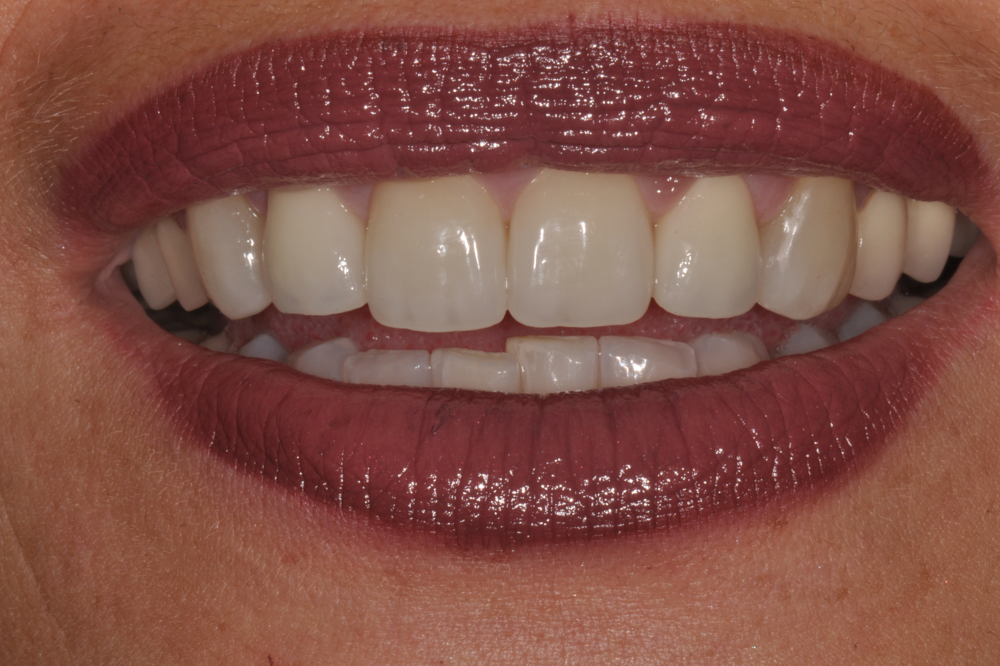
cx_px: 499
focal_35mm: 159
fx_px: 4403
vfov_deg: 8.7
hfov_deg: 13.0
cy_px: 333
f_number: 40
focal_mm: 105
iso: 200
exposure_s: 1/60
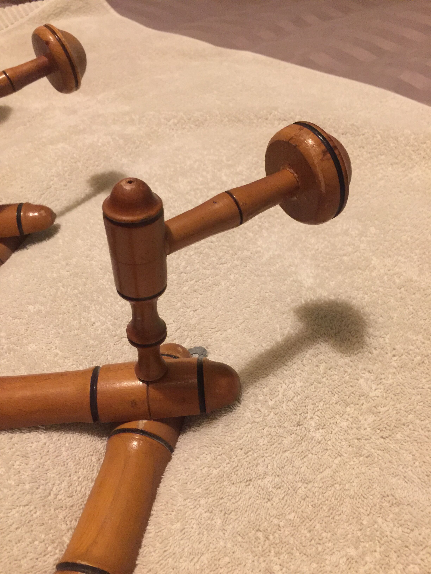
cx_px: 216
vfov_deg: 61.7
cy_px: 287
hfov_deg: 48.2
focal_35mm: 29
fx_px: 481
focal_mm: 4.15
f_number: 2.2
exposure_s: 1/8
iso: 160
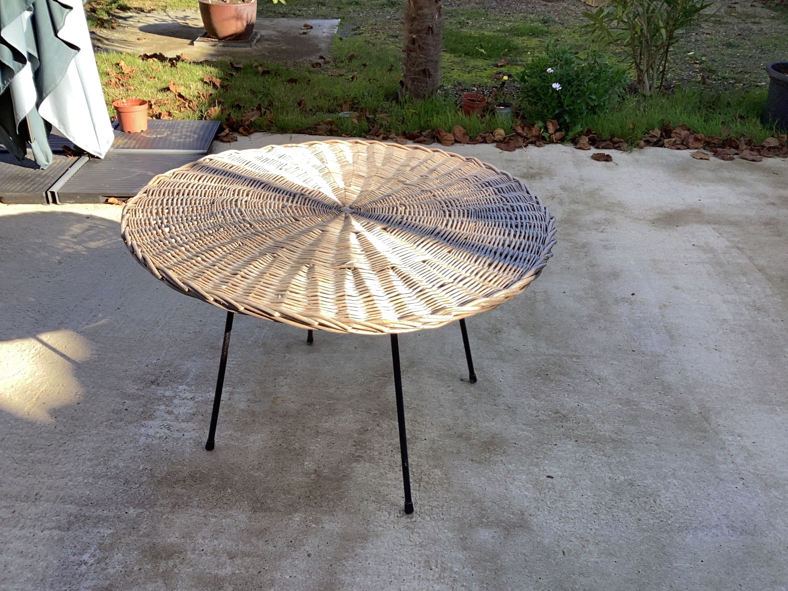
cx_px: 394
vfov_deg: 45.4
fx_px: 706
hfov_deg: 58.4
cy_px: 296
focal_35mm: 31
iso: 25
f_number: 2.4
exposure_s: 1/344
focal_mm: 3.3
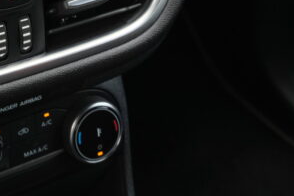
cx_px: 0
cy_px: -118
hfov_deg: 24.2
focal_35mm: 80
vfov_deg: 15.4
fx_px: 653
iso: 2000
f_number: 8
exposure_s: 1/180
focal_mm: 15.2
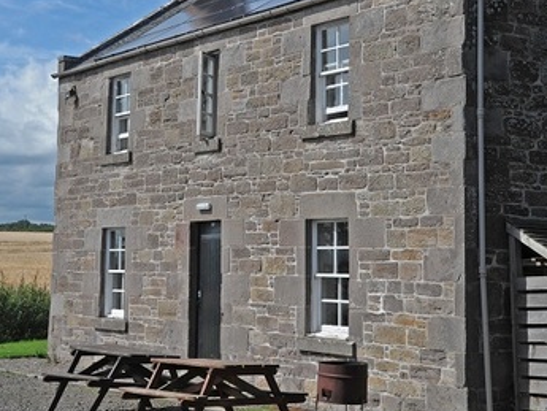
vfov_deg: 19.0
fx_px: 1217
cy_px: 95
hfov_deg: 25.3
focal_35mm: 77
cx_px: 244
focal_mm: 38
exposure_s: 1/400
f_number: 10
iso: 200
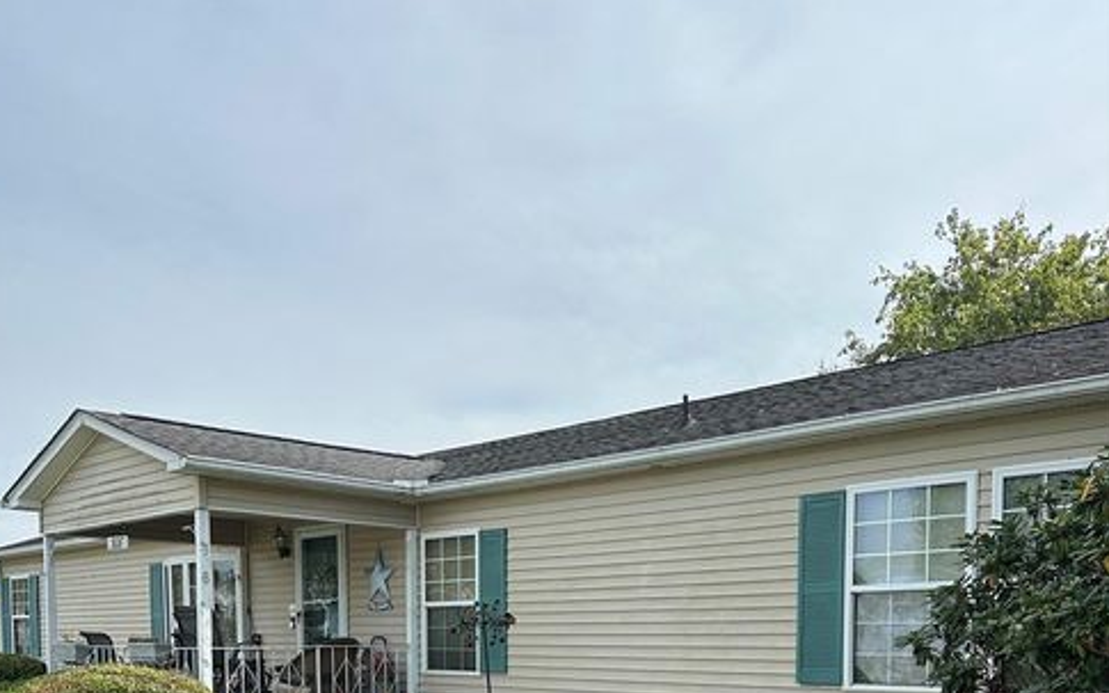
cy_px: 683
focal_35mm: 35
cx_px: 542
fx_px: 1058
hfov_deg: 55.3
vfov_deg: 33.4
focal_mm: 6.86
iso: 80
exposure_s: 1/5263
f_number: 1.78
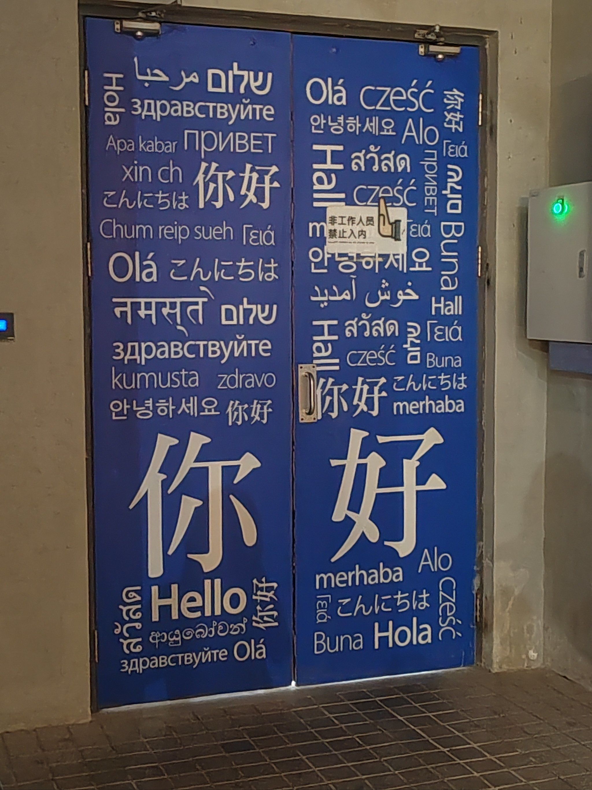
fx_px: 1231
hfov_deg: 27.0
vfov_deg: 35.5
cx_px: 296
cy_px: 395
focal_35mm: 54
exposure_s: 1/20
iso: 10000
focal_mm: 5.52
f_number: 1.9
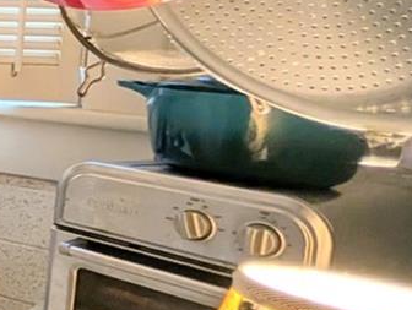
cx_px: -432
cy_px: 80
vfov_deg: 25.4
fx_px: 679
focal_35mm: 57
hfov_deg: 18.7
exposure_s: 1/120
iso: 116
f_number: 1.7
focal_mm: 2.02
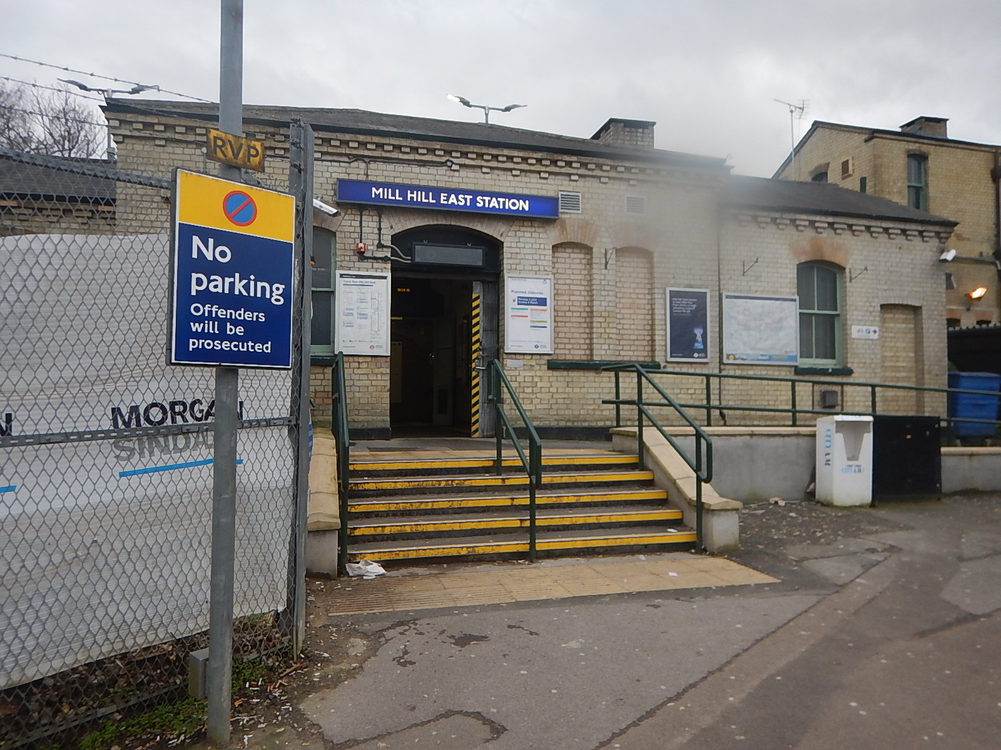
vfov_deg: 56.8
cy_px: 375
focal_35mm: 24
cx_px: 500
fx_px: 694
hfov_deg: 71.6
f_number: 2.8
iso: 125
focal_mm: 4.3
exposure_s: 1/250
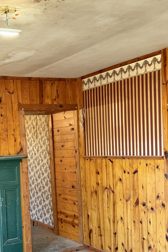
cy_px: 165
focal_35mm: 47
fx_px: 329
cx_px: 10
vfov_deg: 41.5
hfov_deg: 27.4
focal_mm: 6.76
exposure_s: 1/60
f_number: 1.78
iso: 250
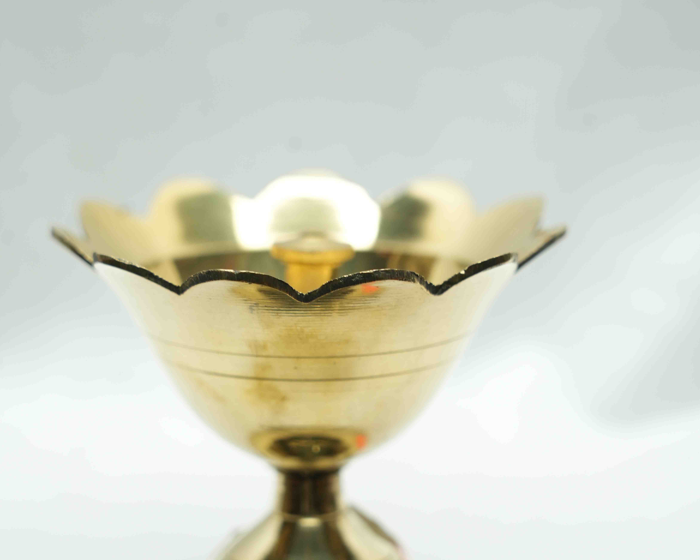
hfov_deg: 13.0
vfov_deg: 10.4
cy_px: 395
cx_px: 350
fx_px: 3066
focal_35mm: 148
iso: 400
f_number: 5.6
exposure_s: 1/80
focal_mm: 105
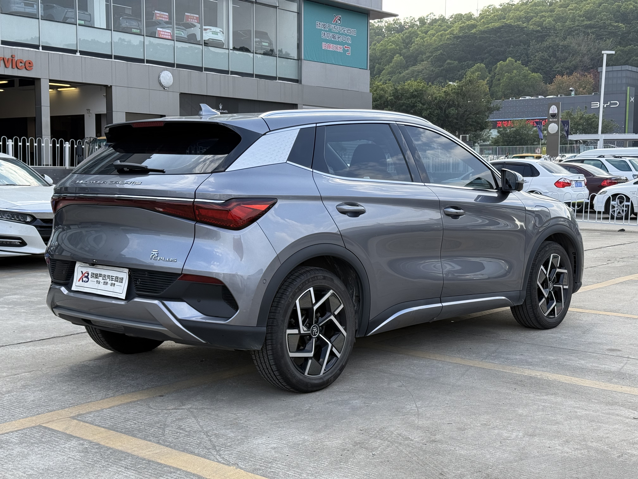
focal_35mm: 48
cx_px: 319
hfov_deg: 39.7
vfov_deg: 30.3
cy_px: 240
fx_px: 885
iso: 64
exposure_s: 1/975
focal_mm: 6.76
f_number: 1.78
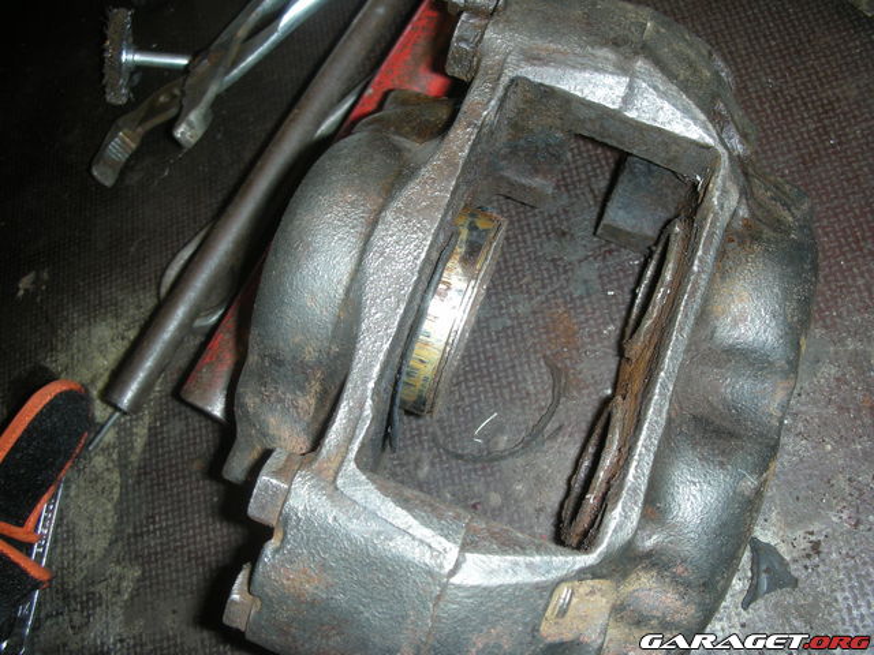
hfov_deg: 52.6
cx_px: 437
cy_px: 328
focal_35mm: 35
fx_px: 884
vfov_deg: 40.7
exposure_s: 1/60
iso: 50
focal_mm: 5.8
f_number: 2.8
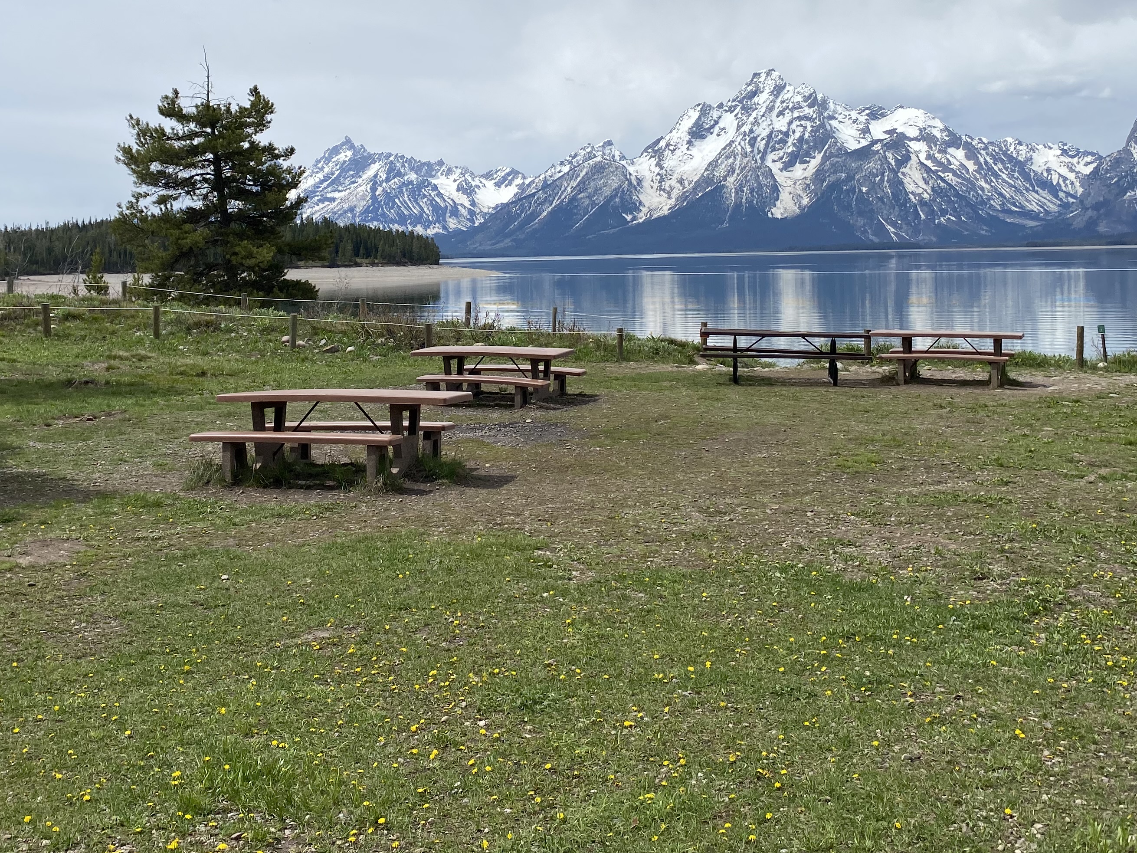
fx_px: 1314
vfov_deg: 35.3
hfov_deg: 46.7
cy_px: 237
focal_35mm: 40
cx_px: 507
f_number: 1.8
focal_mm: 4.25
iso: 32
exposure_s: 1/5495
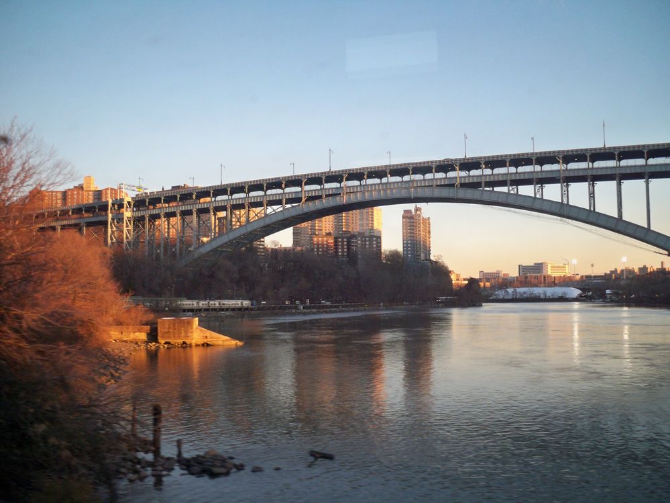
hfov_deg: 52.6
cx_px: 335
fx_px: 677
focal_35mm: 35
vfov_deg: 40.7
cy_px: 252
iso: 160
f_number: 3.1
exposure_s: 1/60
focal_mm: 6.3
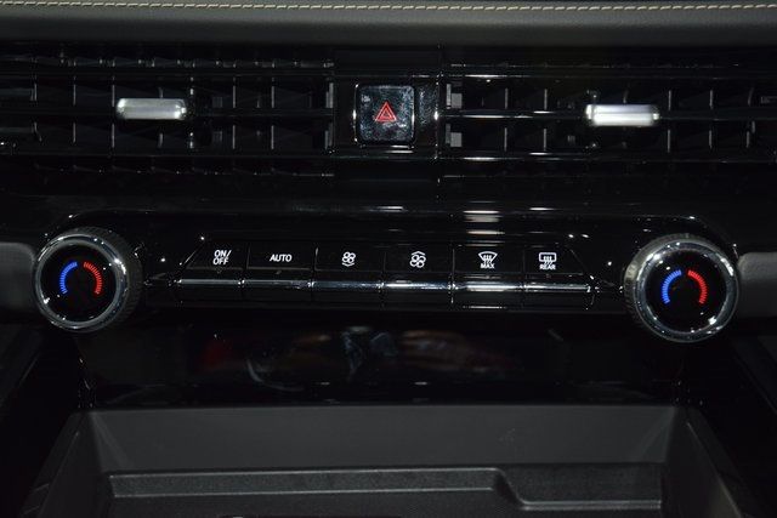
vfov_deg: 22.6
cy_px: 259
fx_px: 1295
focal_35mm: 60
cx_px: 388
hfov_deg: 33.4
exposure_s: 1/15
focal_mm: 40
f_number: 4.2
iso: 1100
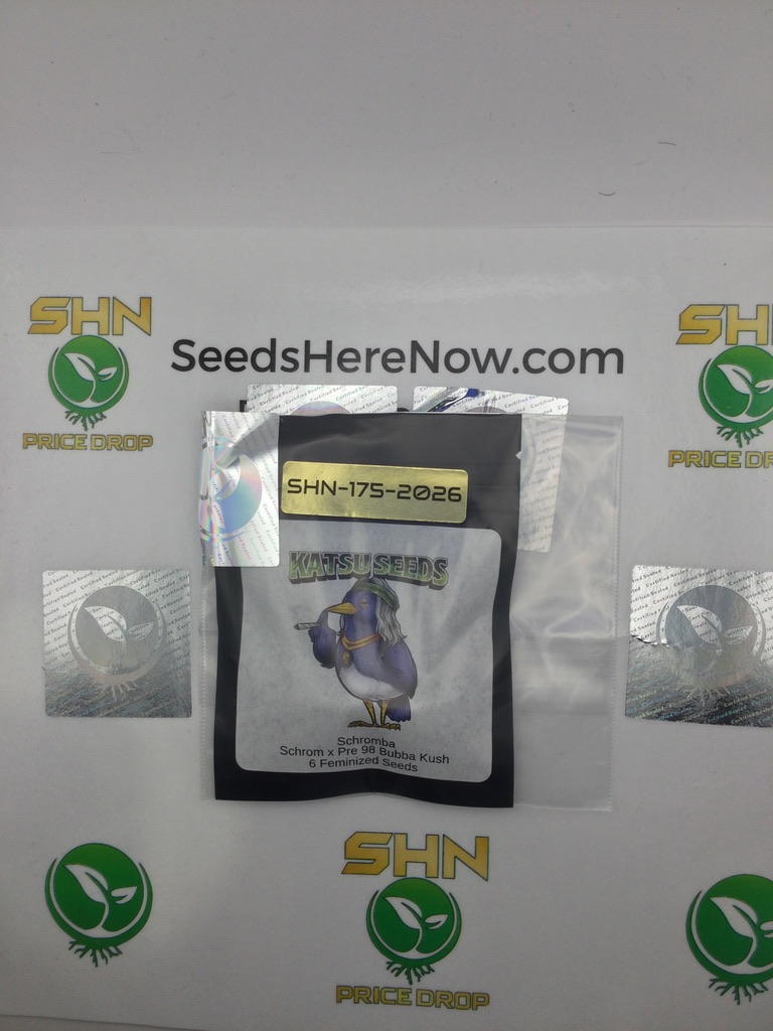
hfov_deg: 45.4
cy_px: 516
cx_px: 386
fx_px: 923
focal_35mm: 31
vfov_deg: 58.4
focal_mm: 3.3
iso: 25
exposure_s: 1/120
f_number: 2.4
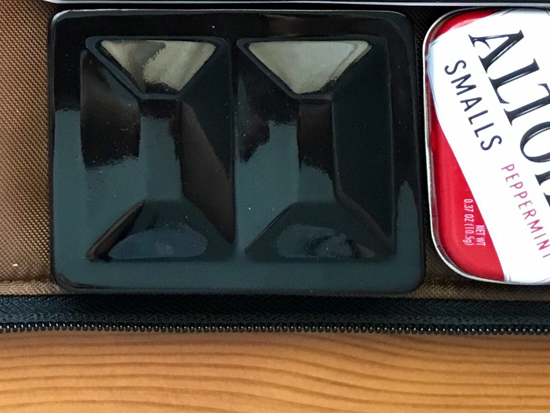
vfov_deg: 13.9
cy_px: -227
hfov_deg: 18.9
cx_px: -77
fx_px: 1573
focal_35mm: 99
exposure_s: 1/8
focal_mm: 4.15
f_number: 2.2
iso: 80
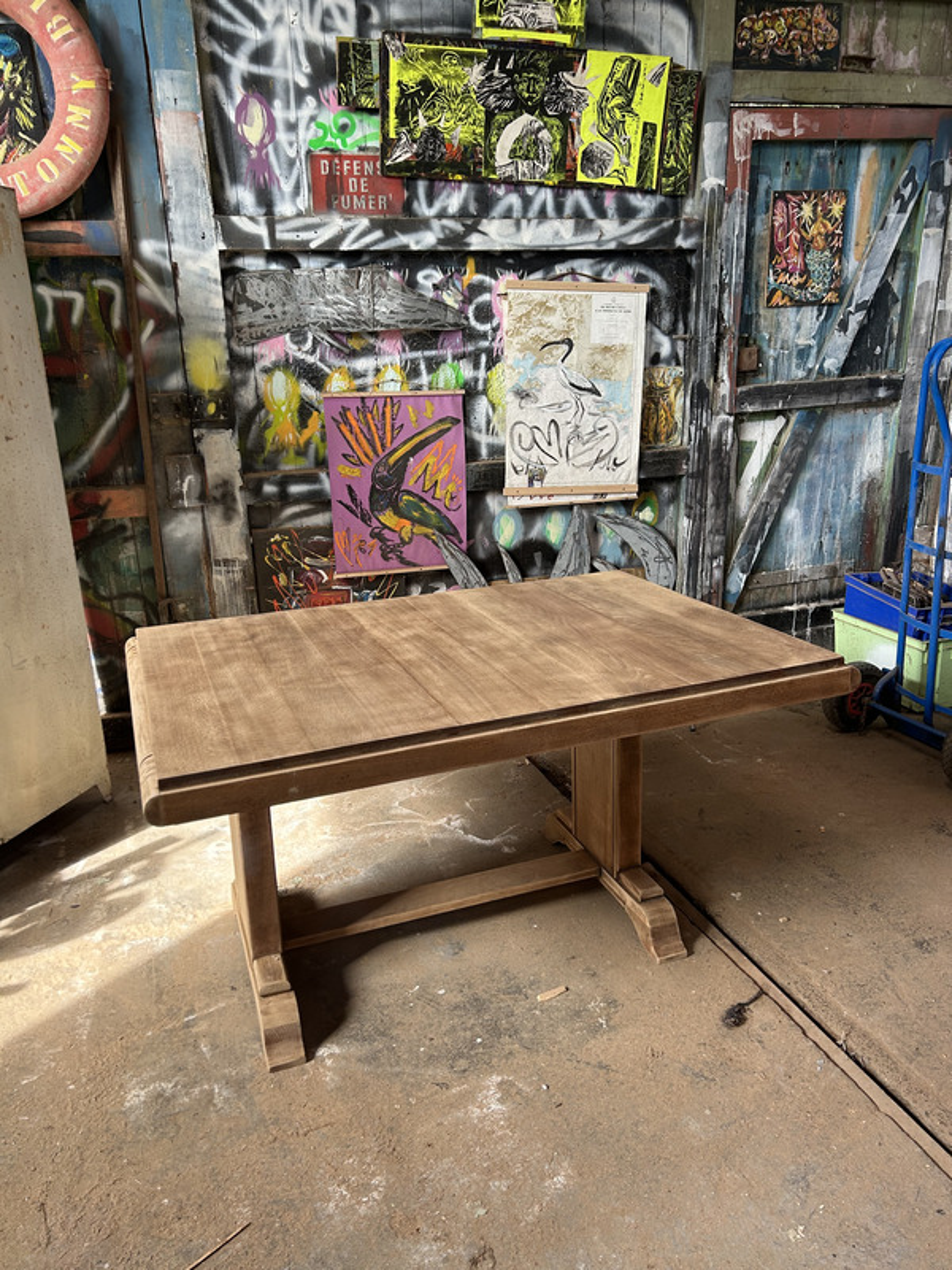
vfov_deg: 67.3
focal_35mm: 26
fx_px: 953
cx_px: 476
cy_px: 635
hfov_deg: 53.1
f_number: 1.5
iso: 64
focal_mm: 5.7
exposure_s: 1/121
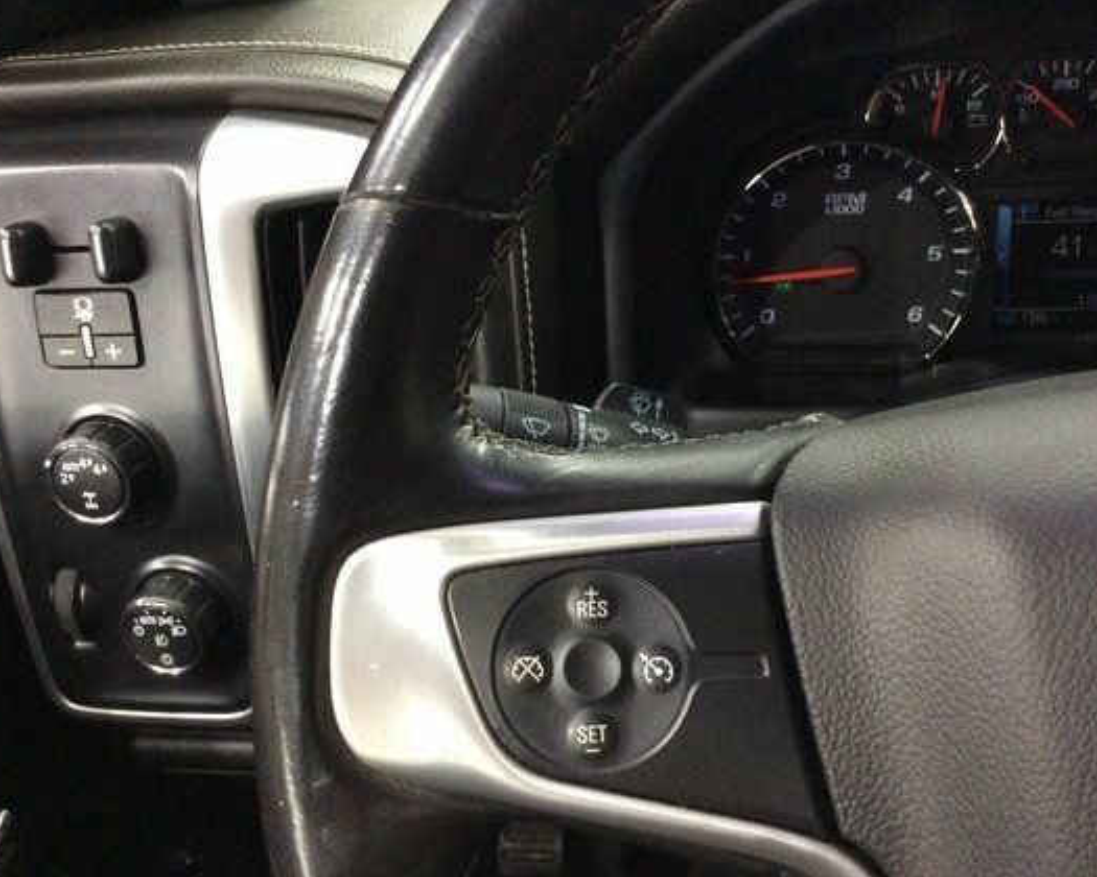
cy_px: 493
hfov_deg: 47.9
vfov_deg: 39.1
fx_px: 1234
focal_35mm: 38
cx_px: 570
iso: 250
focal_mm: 3.3
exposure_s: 1/20
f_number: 2.4
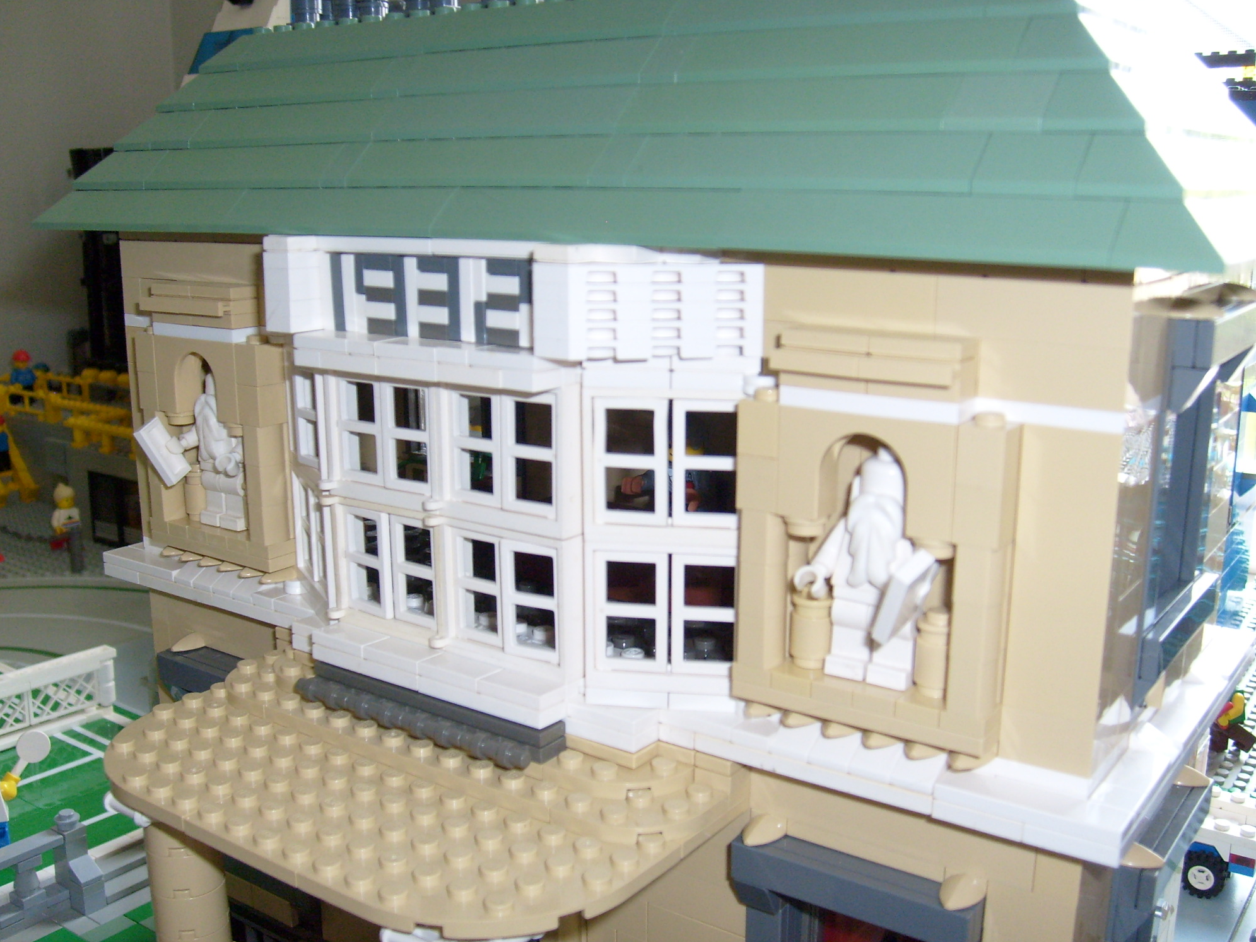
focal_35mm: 36
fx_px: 1306
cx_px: 620
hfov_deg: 51.4
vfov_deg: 39.7
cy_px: 474
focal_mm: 5.8
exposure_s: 1/45
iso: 100
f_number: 2.8
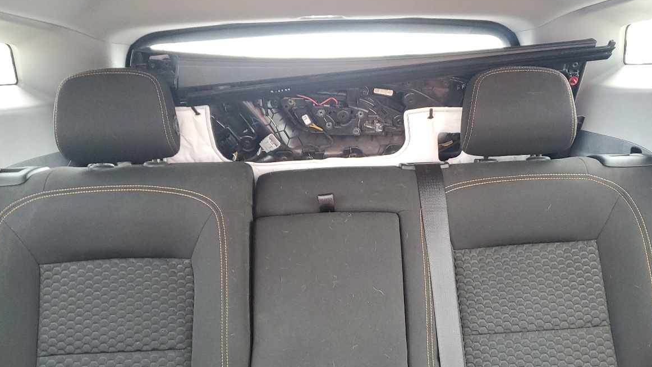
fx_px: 674
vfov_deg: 30.1
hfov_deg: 51.5
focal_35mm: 39
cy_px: 257
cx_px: 364
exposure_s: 1/60.2
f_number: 1.5
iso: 146
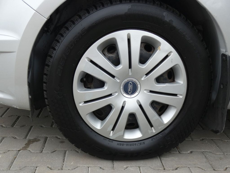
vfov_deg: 33.6
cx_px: 115
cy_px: 86
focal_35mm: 43
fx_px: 286
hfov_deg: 43.9
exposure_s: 1/200
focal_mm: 7.8
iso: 80
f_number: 3.7
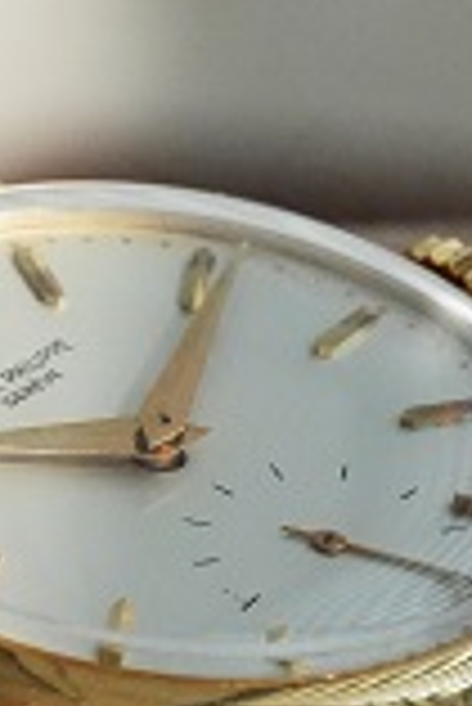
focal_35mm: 468
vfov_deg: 4.4
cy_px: 609
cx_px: 108
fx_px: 9183
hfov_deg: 2.9
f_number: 11
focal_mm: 105
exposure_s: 1/250
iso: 5000
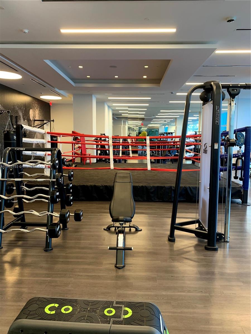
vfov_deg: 67.3
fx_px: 251
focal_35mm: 26
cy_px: 167
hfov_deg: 53.1
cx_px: 126
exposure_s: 1/60
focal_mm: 4.25
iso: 125
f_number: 1.8
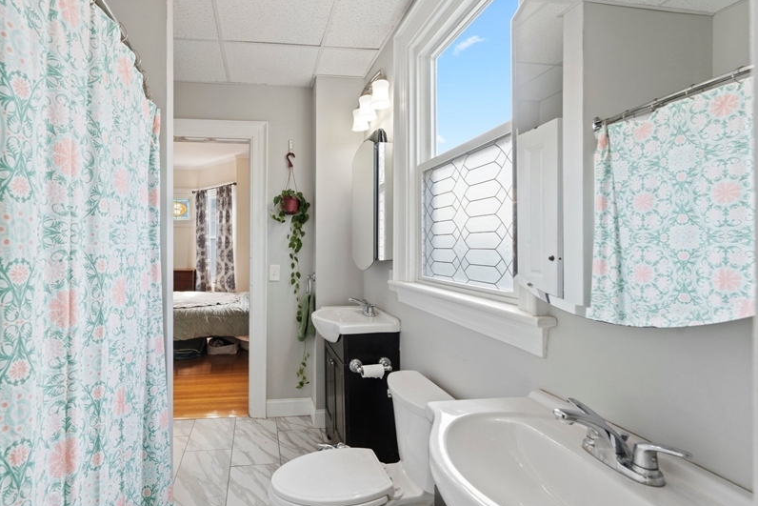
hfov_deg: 88.8
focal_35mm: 18
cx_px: 303
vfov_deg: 67.4
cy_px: 255
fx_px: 379
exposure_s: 1/13
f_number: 7.1
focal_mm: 14
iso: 250
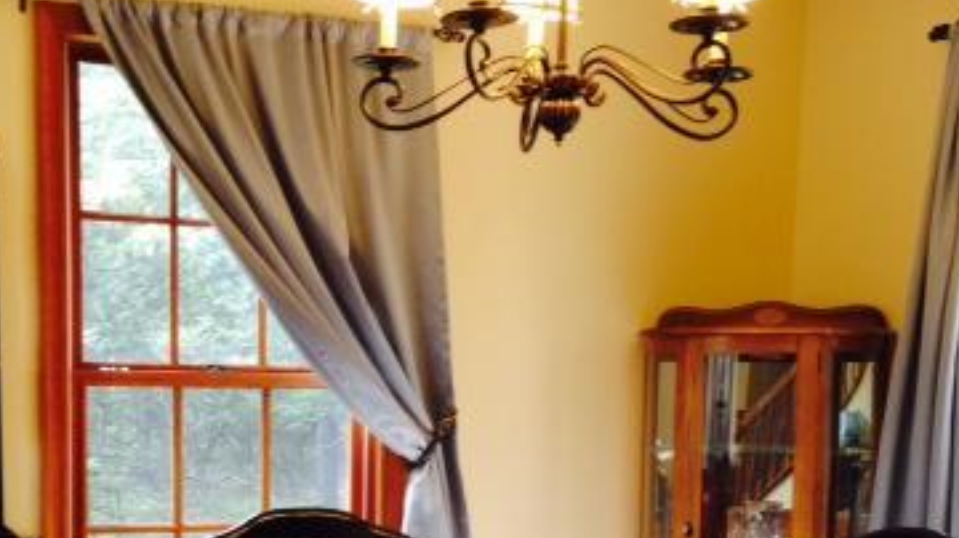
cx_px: 370
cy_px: 511
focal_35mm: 64
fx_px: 1626
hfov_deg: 32.7
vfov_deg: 18.4
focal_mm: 4.12
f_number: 2.4
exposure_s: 1/30
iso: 64
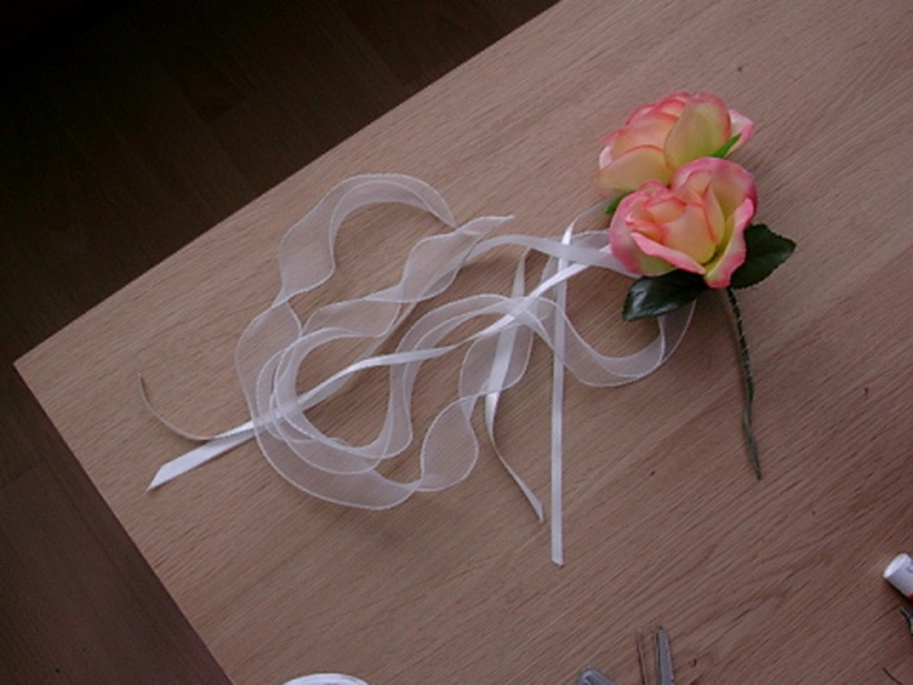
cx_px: 456
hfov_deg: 42.1
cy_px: 342
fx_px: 1187
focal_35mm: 45
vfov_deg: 32.2
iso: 70
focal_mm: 6.7
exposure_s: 1/69.7
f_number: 2.9
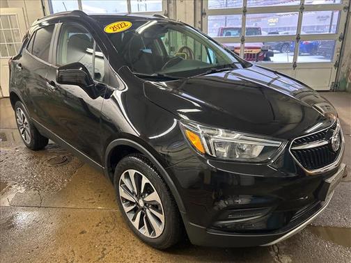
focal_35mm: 26
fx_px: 264
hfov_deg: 67.3
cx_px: 176
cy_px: 132
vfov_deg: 53.1
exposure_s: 1/60
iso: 250
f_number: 1.5
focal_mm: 5.7
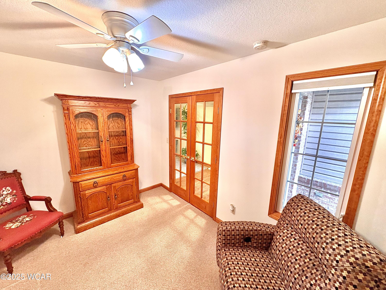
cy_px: 145
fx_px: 156
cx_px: 193
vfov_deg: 85.7
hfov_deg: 102.1
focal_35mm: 14
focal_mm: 2.22
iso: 400
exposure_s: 1/60
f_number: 2.2
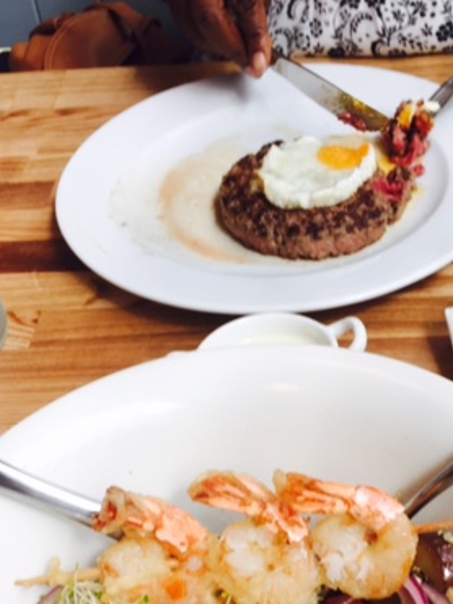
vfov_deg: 36.4
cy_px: 513
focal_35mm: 50
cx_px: 321
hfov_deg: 28.8
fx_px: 873
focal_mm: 4.15
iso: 40
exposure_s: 1/60
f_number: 2.2
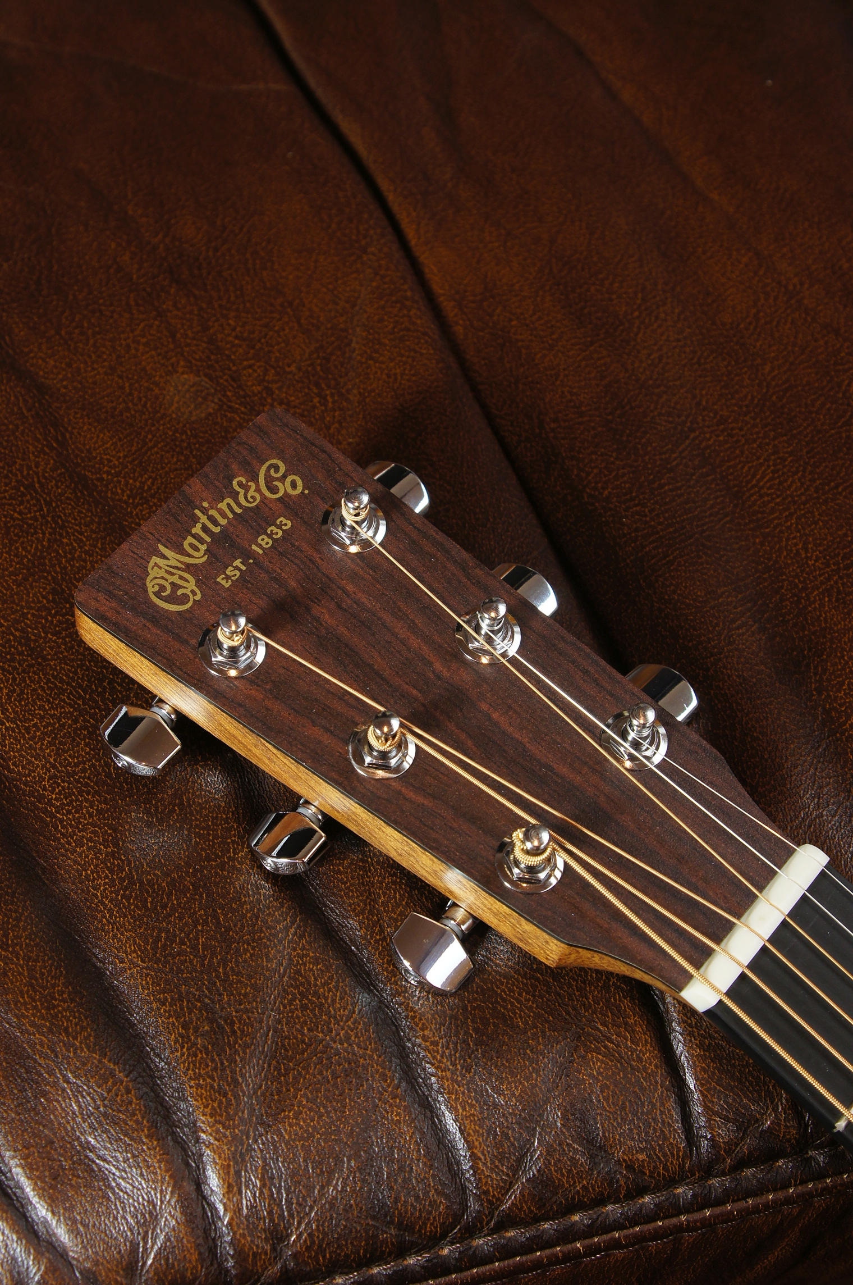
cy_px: 642
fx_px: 2405
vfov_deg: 29.9
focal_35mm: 68
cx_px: 426
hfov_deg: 20.1
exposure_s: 1/8
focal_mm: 45
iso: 400
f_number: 8
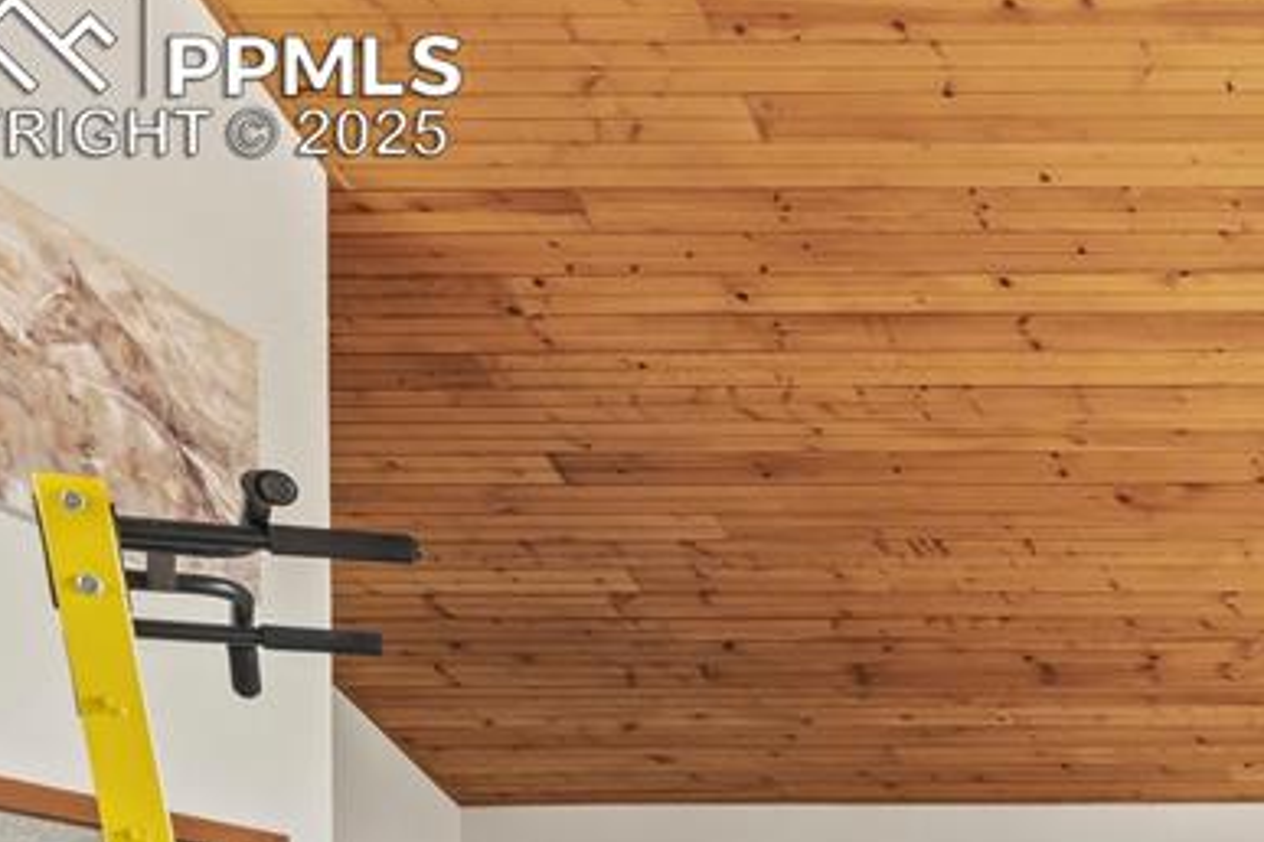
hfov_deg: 38.2
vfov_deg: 28.2
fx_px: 1373
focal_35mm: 39
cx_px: 1480
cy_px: 1090
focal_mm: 14.8
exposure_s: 1/2.5
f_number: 13
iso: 800
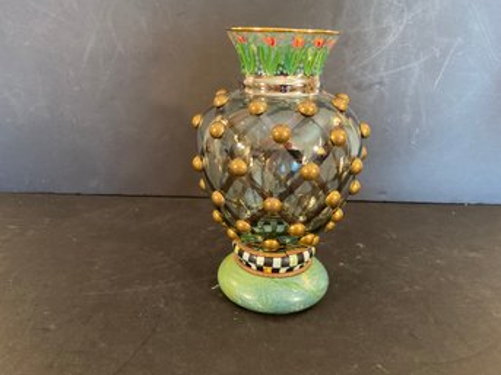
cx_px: 250
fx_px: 420
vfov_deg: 48.2
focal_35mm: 29
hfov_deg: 61.7
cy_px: 188
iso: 250
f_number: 1.8
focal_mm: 3
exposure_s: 1/50
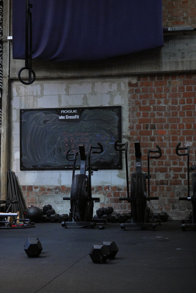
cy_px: 146
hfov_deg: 25.1
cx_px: 98
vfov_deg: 36.9
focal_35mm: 54
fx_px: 441
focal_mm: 36
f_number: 5.6
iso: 1000
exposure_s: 1/125
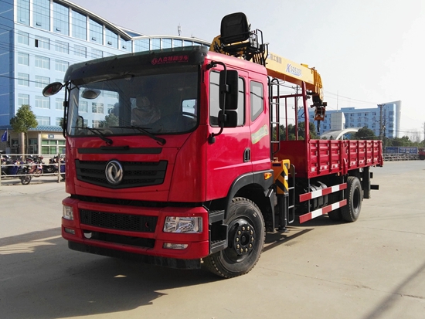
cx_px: 212
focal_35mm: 28
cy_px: 160
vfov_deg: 49.8
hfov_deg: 63.4
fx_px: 344
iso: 64
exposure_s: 1/1988
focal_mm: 2.96
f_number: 2
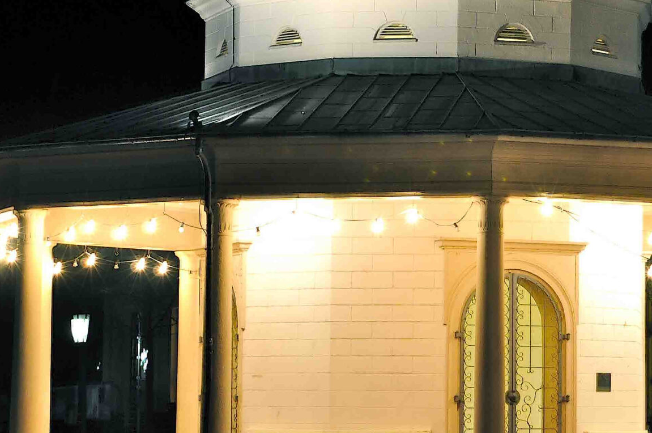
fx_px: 2715
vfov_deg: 9.1
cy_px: 165
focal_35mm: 150
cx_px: 547
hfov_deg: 13.6
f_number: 5.6
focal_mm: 45
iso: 200
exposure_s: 1.6
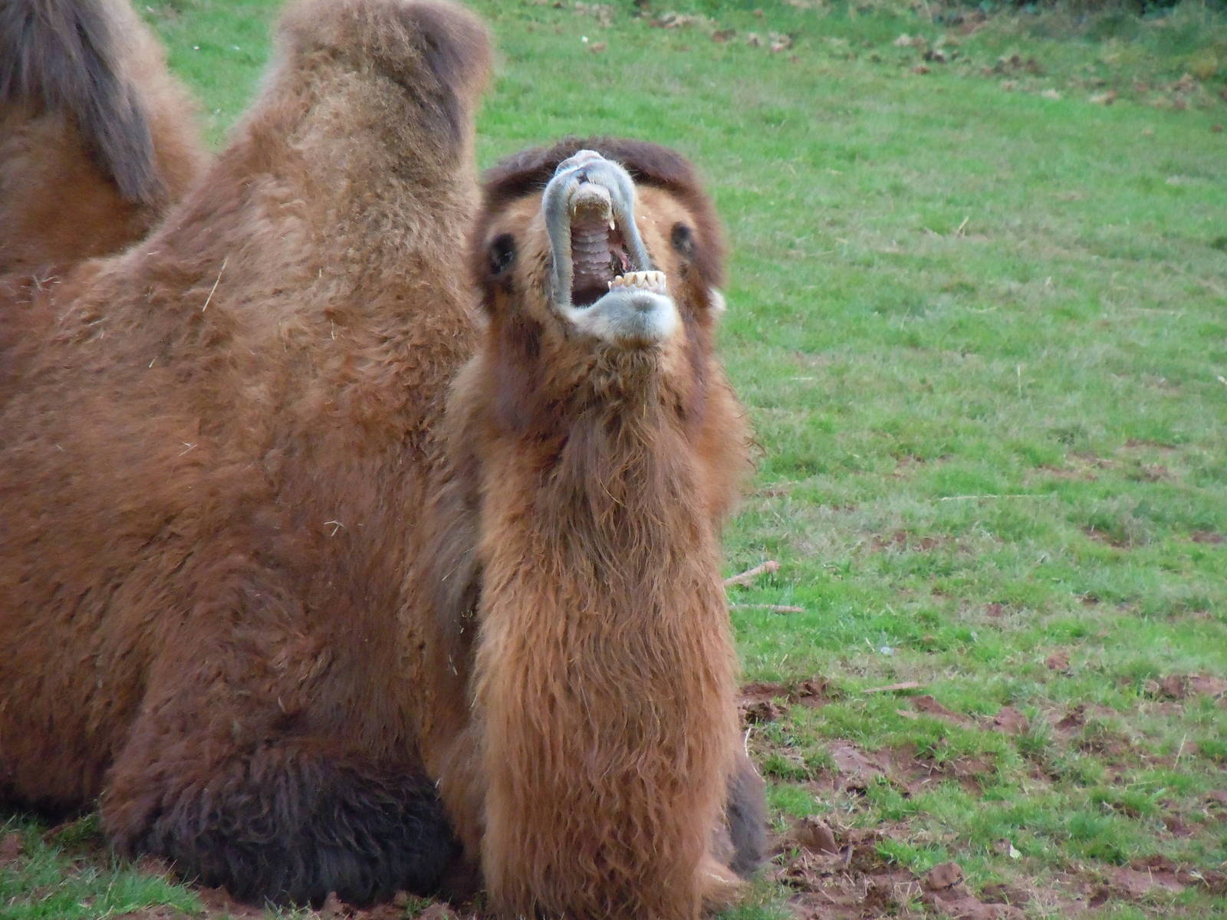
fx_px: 10634
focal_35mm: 300
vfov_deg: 5.0
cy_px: 460
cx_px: 614
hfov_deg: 6.6
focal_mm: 54
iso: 800
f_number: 5.6
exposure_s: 1/250
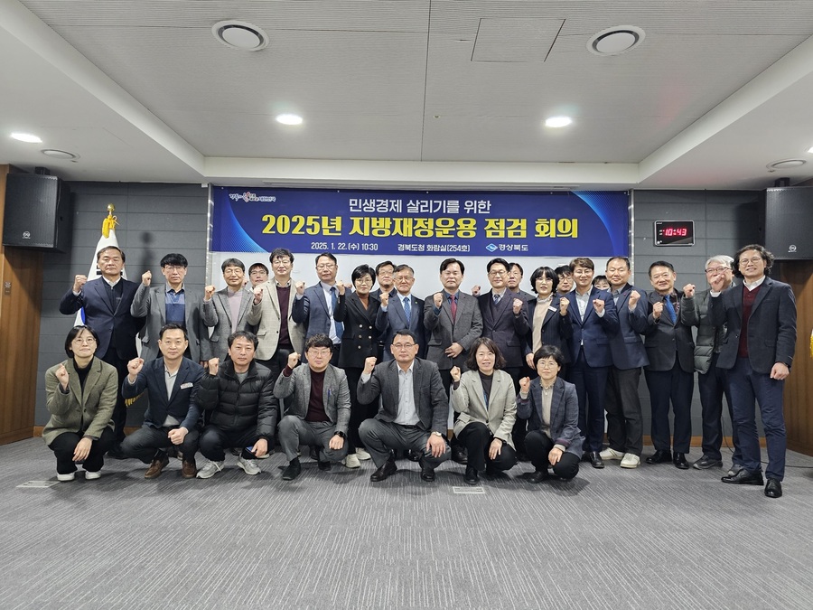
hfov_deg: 73.9
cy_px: 305
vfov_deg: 58.9
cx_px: 406
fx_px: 540
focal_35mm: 23
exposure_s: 1/120
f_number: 1.7
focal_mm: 6.3
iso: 800
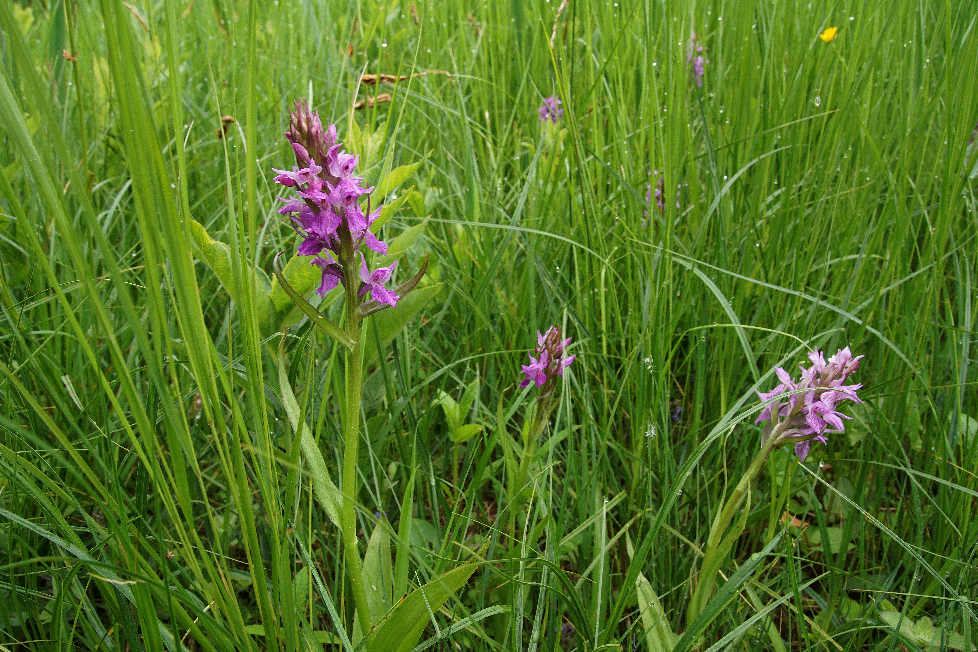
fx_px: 1222
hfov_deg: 43.6
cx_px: 489
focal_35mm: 45
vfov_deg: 29.9
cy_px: 326
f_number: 11
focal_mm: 30
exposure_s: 1/10
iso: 200
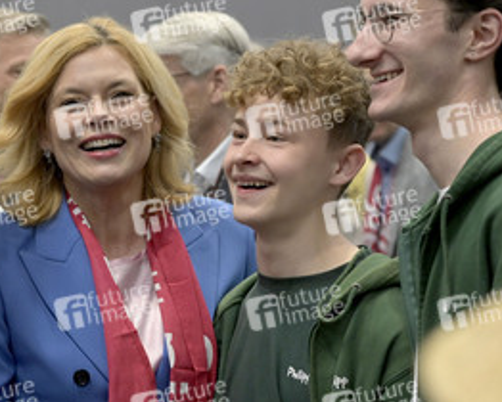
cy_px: 165
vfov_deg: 13.7
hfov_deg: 16.9
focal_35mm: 113
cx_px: 129
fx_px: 1680
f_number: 4
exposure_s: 1/500
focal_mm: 70
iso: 2500
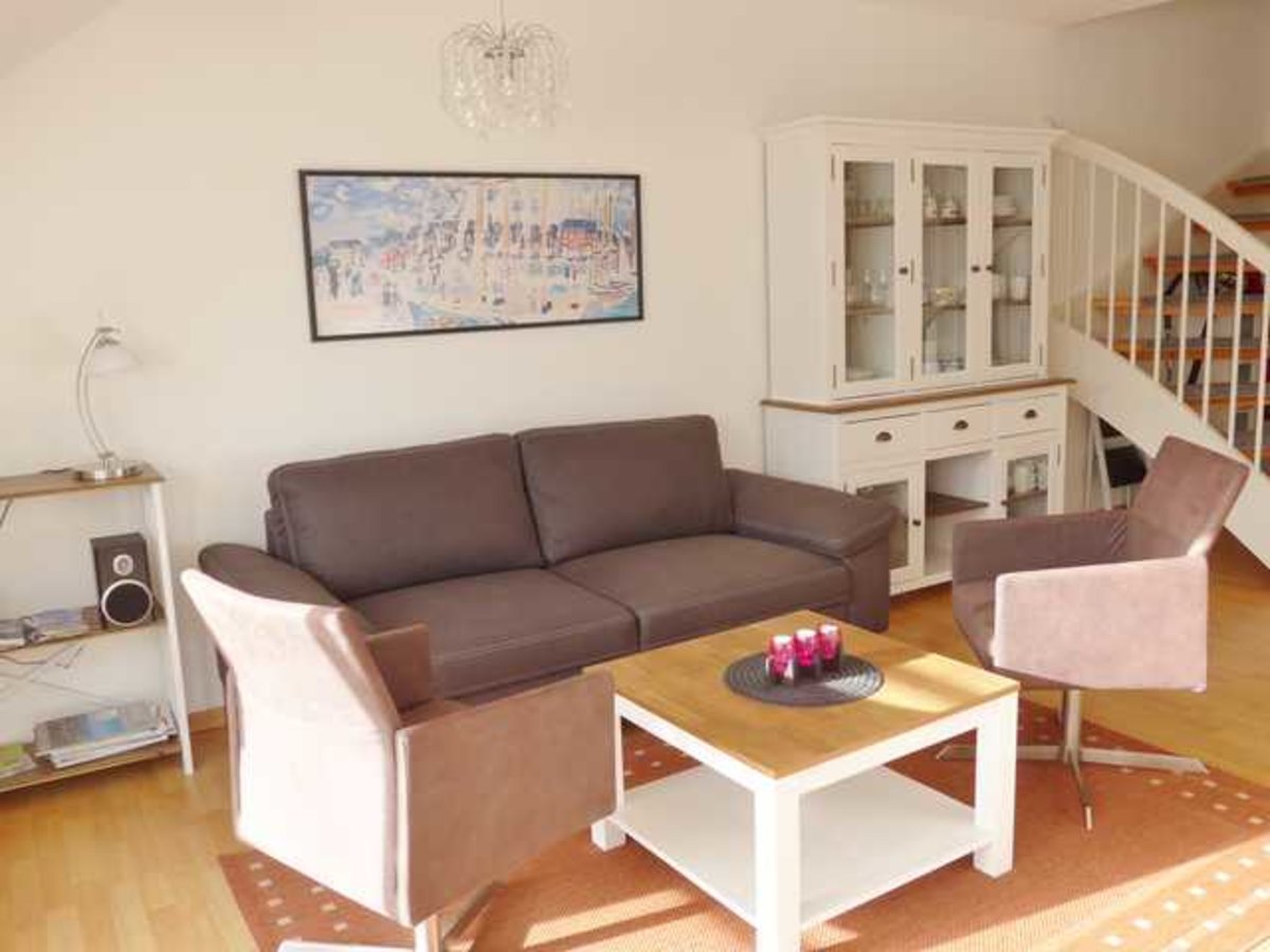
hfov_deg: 61.7
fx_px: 1064
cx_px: 635
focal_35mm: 29
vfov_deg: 48.2
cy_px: 476
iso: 80
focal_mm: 6
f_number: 2.8
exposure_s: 1/125
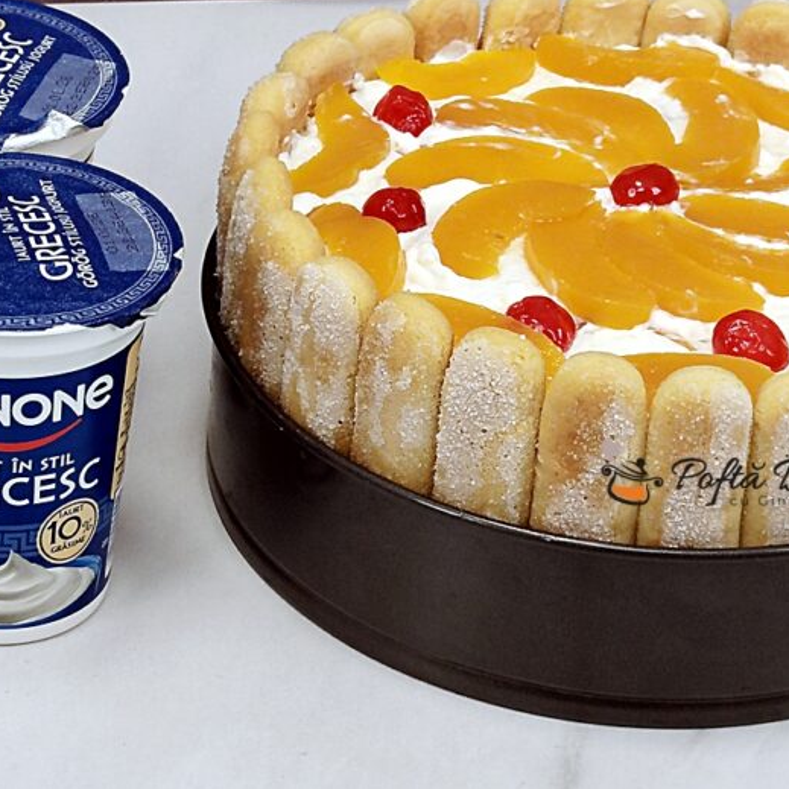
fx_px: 3533
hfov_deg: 12.7
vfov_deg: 12.7
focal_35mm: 137
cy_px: 393
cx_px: 439
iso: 334
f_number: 1.75
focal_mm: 5.25
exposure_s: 1/60
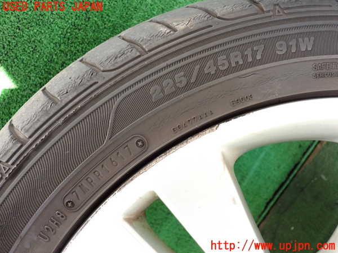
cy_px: 126
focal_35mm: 36
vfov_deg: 39.7
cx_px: 169
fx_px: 352
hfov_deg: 51.4
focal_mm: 6.37
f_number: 2.5
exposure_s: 1/125
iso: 400
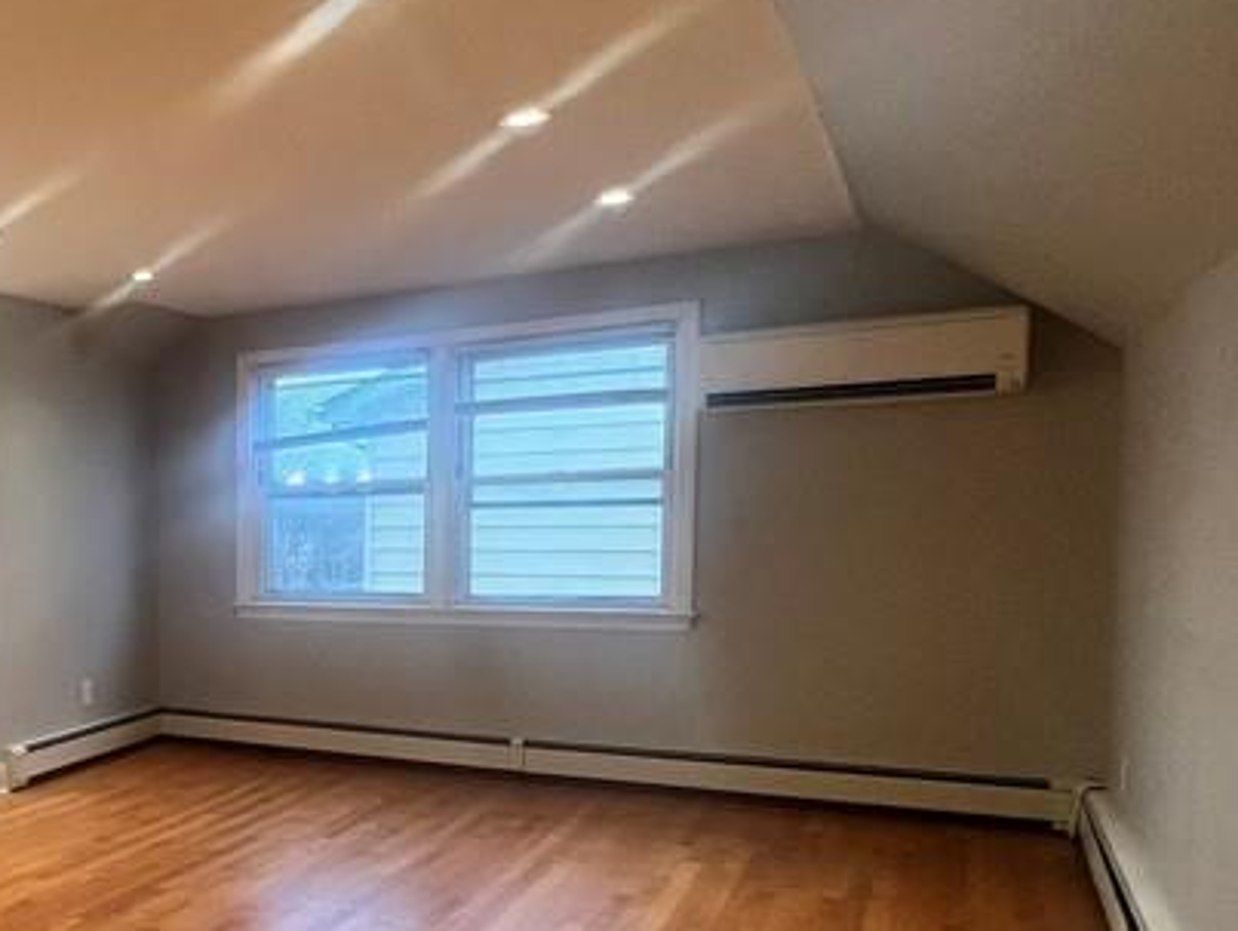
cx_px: -184
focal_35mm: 33
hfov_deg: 41.4
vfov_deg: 42.5
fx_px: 1181
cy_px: 618
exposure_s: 1/120
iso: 250
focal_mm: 1.57
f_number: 1.8
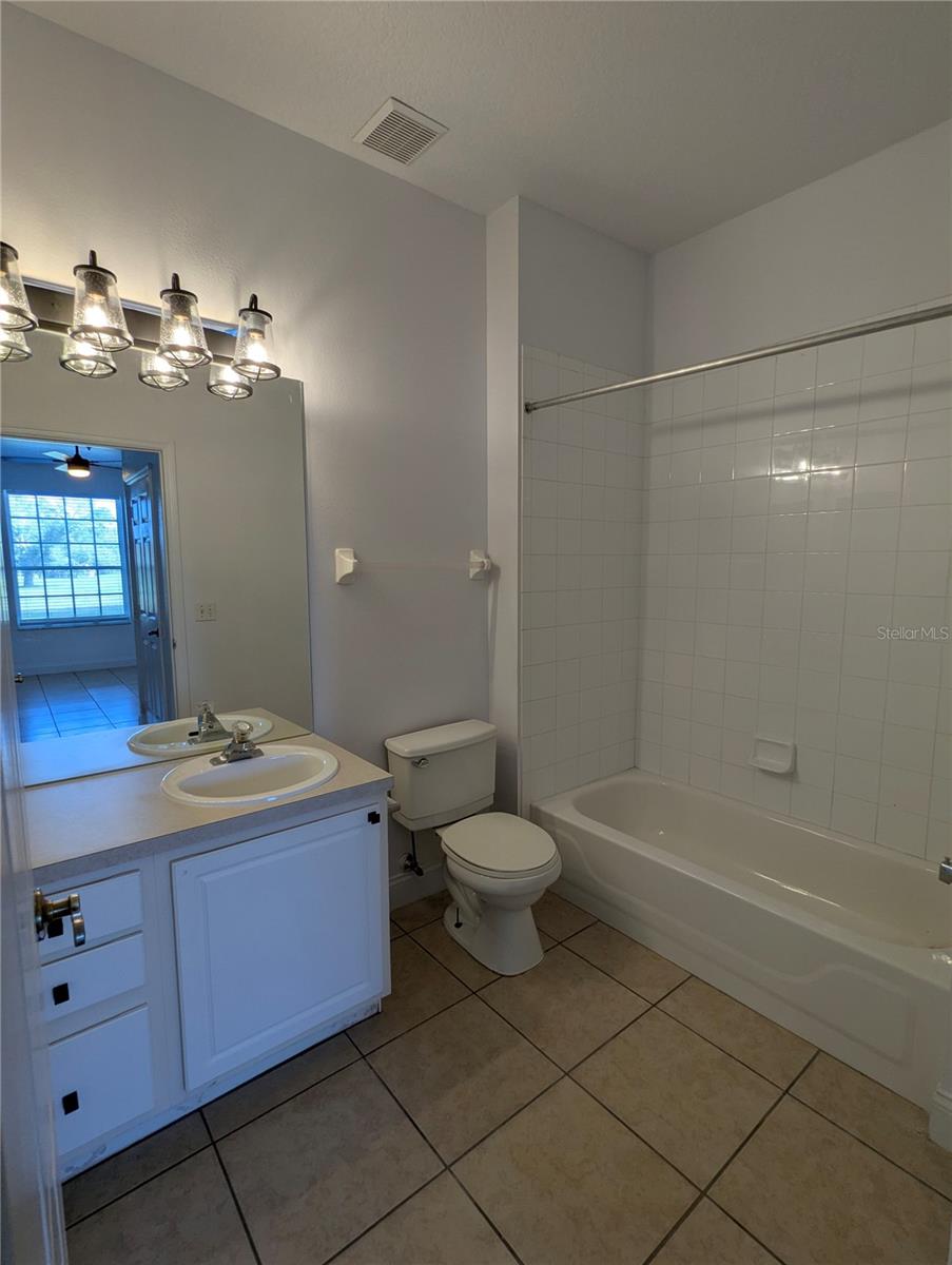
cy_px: 632
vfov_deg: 94.4
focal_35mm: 16
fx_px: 585
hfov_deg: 78.2
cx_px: 476
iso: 59
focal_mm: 2.35
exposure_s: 1/120
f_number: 2.2
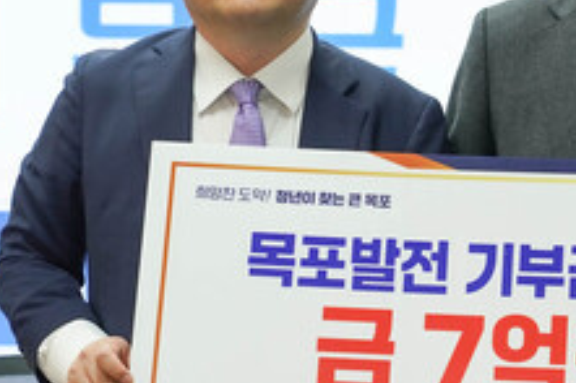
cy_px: 133
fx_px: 2478
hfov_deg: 13.2
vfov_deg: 8.8
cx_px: 454
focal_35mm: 155
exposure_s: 1/160
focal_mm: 57
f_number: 4
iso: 800
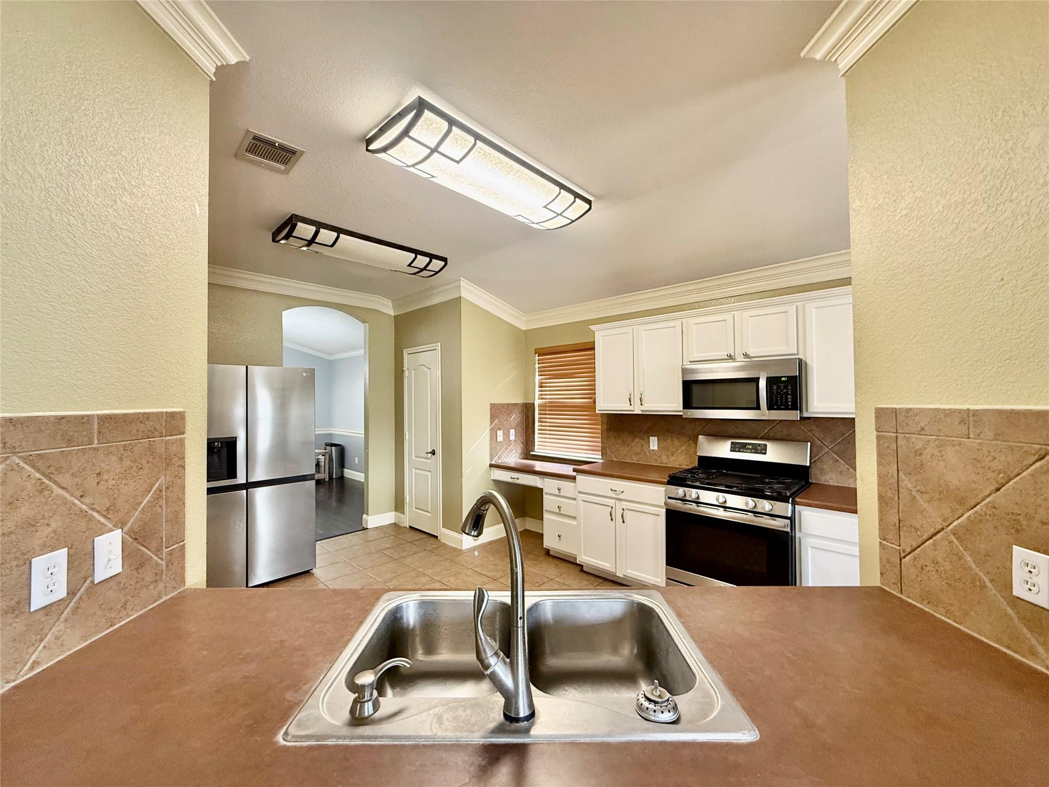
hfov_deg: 102.1
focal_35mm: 14
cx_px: 524
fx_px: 424
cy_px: 394
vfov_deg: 85.7
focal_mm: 2.22
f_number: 2.2
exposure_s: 1/60
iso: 250
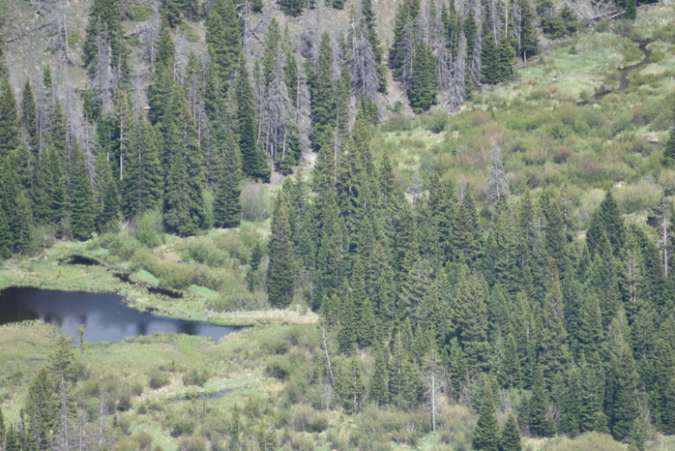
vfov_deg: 2.5
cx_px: 367
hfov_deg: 3.7
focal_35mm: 550
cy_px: 311
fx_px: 10316
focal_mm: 300
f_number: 5.6
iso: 200
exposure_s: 1/640
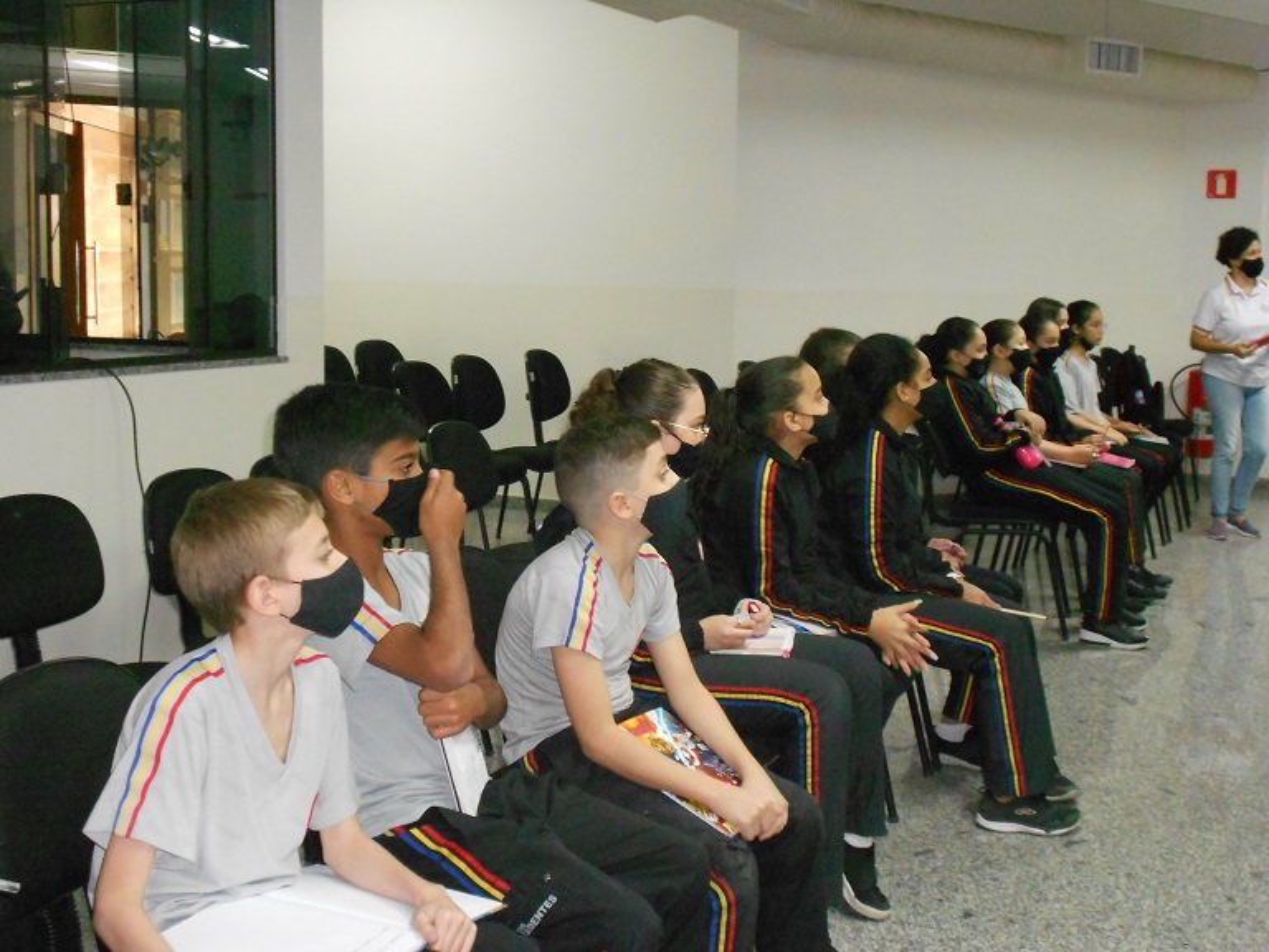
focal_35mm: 43
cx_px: 634
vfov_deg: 33.6
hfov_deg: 43.9
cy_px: 476
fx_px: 1576
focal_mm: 7.7
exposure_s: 1/30
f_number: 4.2
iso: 640
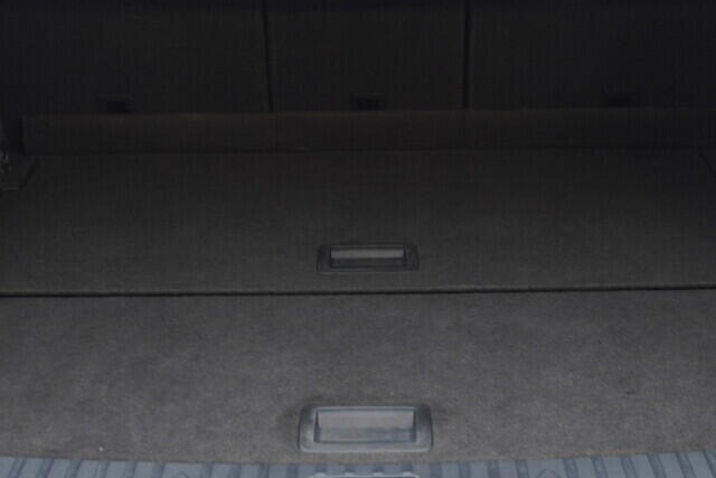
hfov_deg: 25.1
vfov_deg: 16.7
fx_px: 1611
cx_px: 358
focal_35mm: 81
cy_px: 75
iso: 400
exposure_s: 1/40
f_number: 2.8
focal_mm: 24
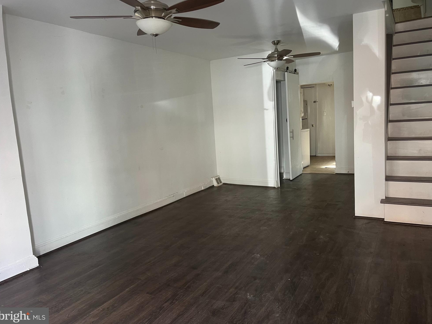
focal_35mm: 27
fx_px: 337
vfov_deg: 51.3
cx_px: 218
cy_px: 157
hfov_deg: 65.3
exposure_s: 1/65
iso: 125
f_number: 1.6
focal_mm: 5.1
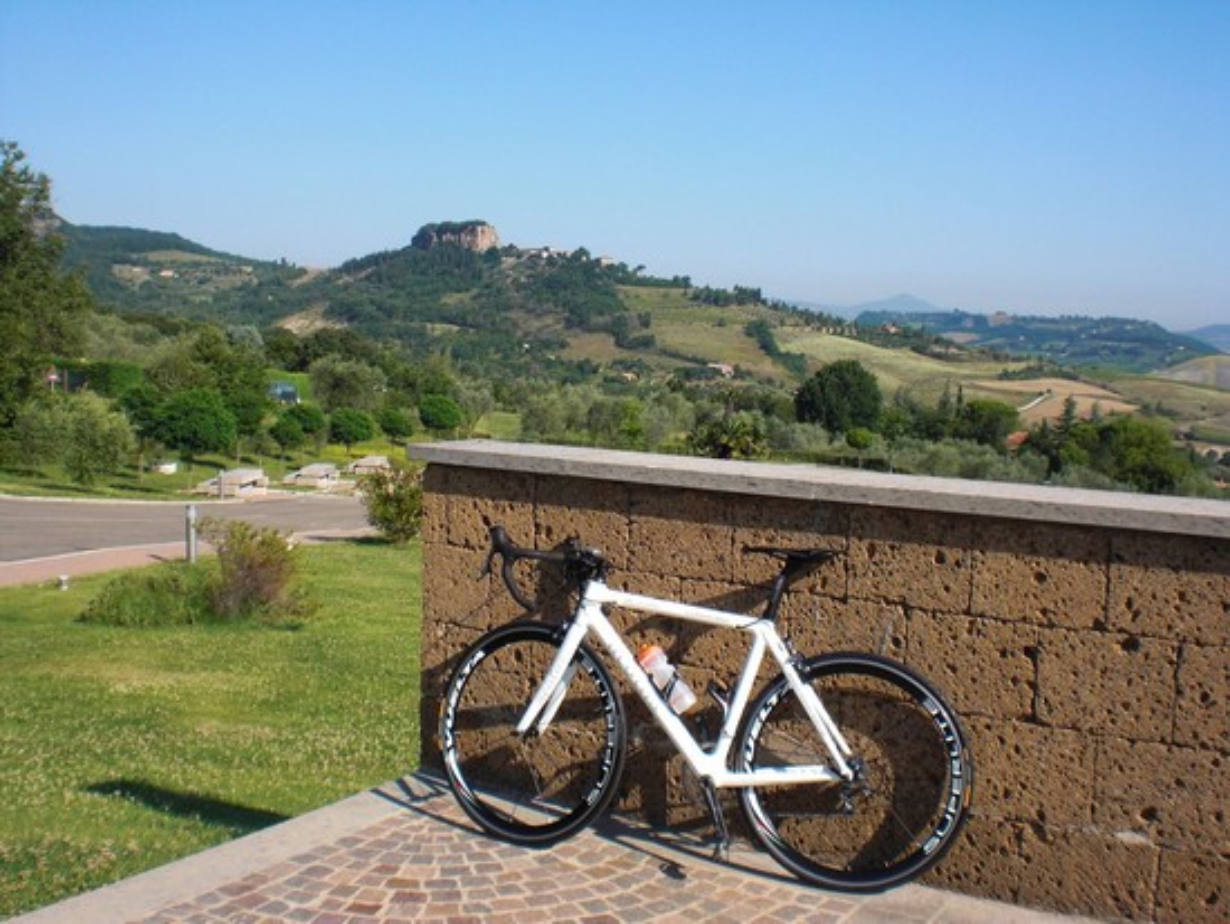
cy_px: 462
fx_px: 1351
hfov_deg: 49.0
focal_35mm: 38
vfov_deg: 37.7
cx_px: 615
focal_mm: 6.3
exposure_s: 1/320
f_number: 5.6
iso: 64
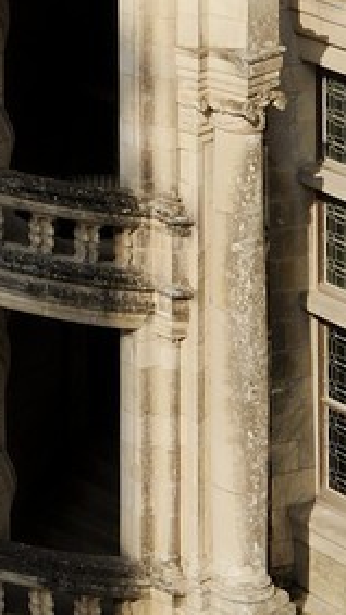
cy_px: -943
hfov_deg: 5.5
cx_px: -668
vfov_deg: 9.2
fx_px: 3379
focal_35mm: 207
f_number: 16
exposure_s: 1/160
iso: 200
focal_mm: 35
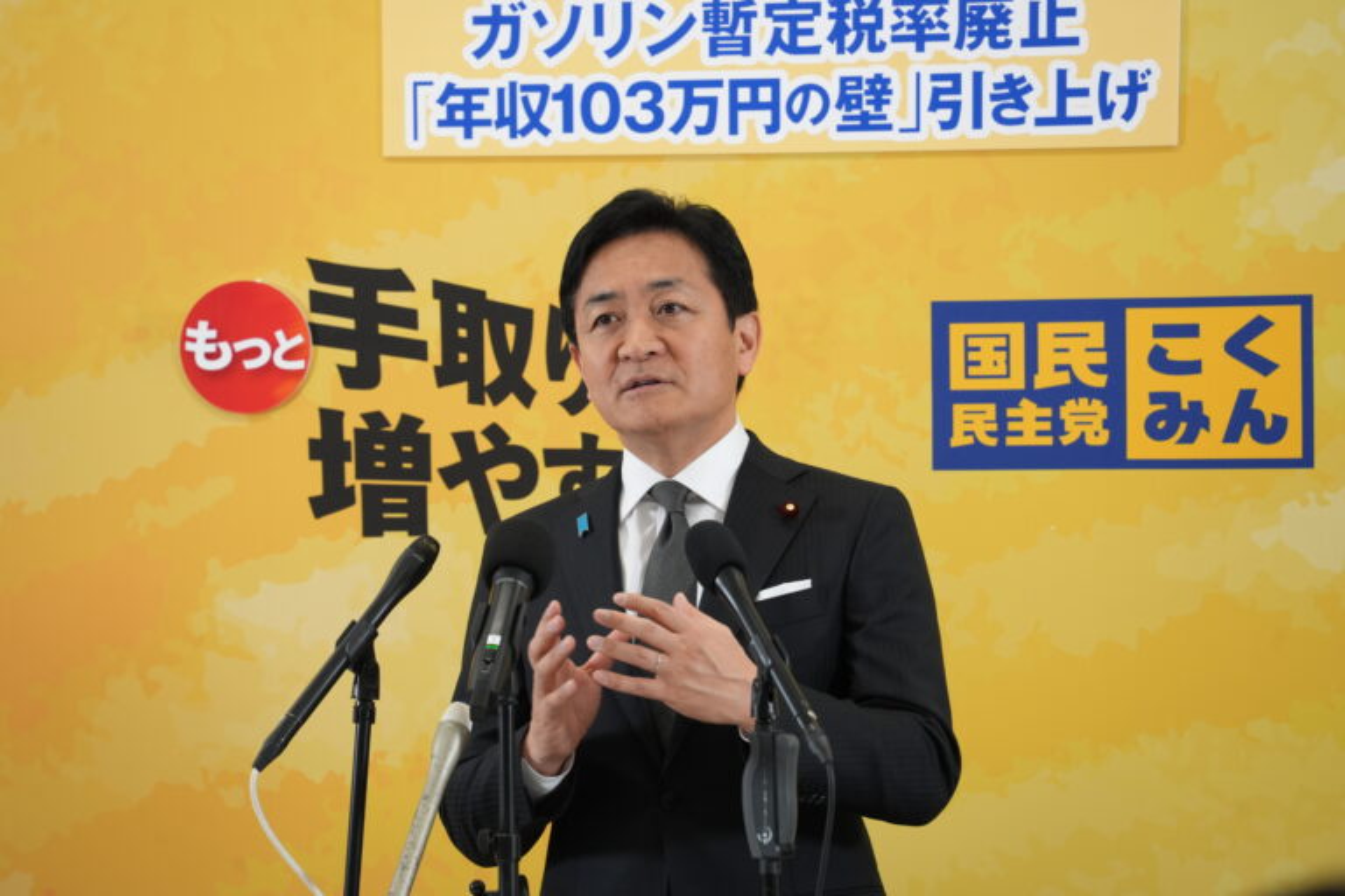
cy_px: 448
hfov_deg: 10.3
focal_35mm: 200
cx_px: 672
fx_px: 7472
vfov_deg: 6.9
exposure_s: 1/125
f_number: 5.6
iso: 1250
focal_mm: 200
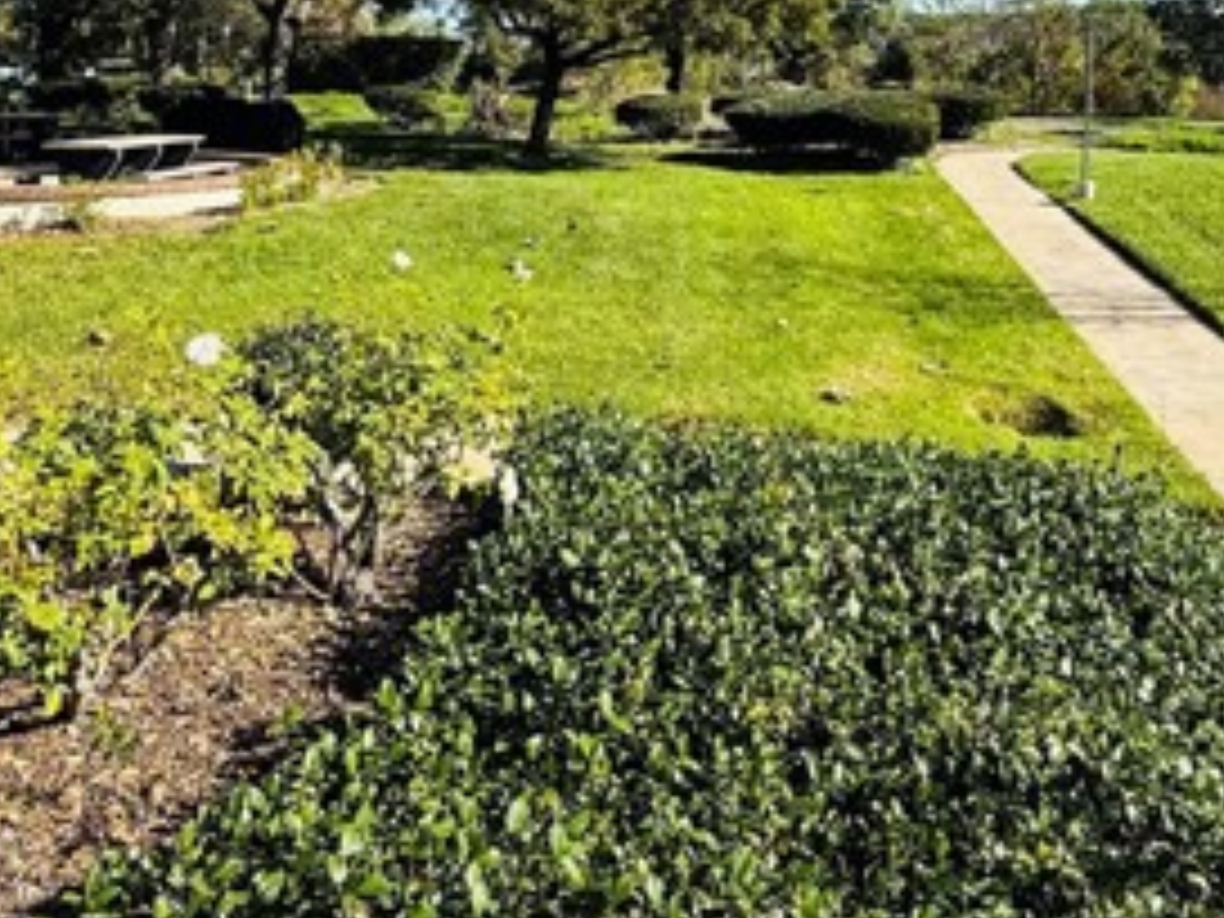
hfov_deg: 55.3
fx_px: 1167
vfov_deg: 40.6
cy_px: 144
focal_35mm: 33
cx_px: 662
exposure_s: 1/1145
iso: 50
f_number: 2.2
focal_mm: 2.22
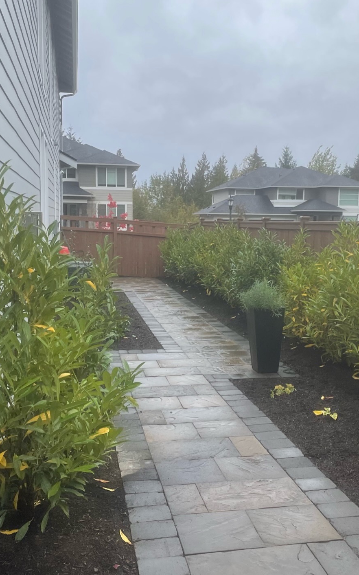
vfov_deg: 49.3
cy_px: 270
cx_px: 224
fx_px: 626
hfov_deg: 31.8
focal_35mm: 40
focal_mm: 4.2
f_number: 1.6
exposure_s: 1/917
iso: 32
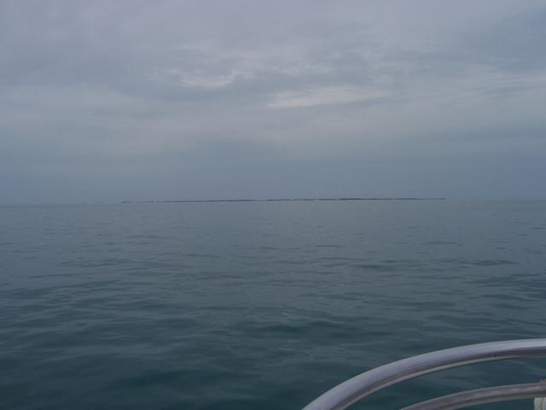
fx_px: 568
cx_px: 273
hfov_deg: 51.4
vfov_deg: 39.7
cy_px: 205
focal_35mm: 36
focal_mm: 6
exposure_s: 1/1000
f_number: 4.8
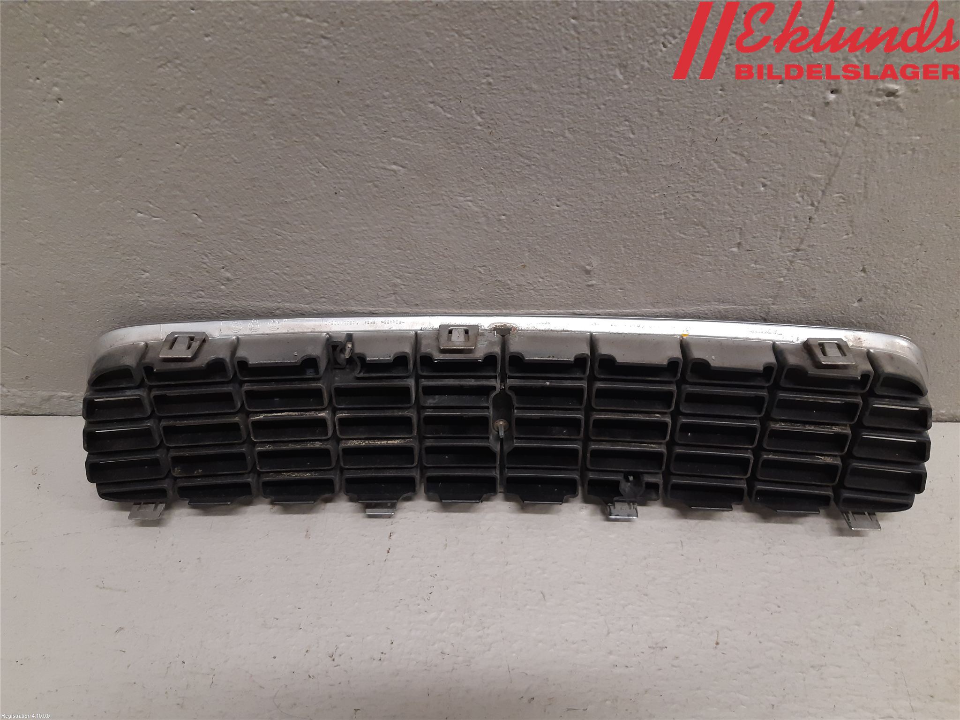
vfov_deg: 53.1
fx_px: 721
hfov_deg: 67.3
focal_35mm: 26
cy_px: 360
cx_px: 480
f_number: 1.7
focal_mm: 3.93
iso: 125
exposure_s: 1/50
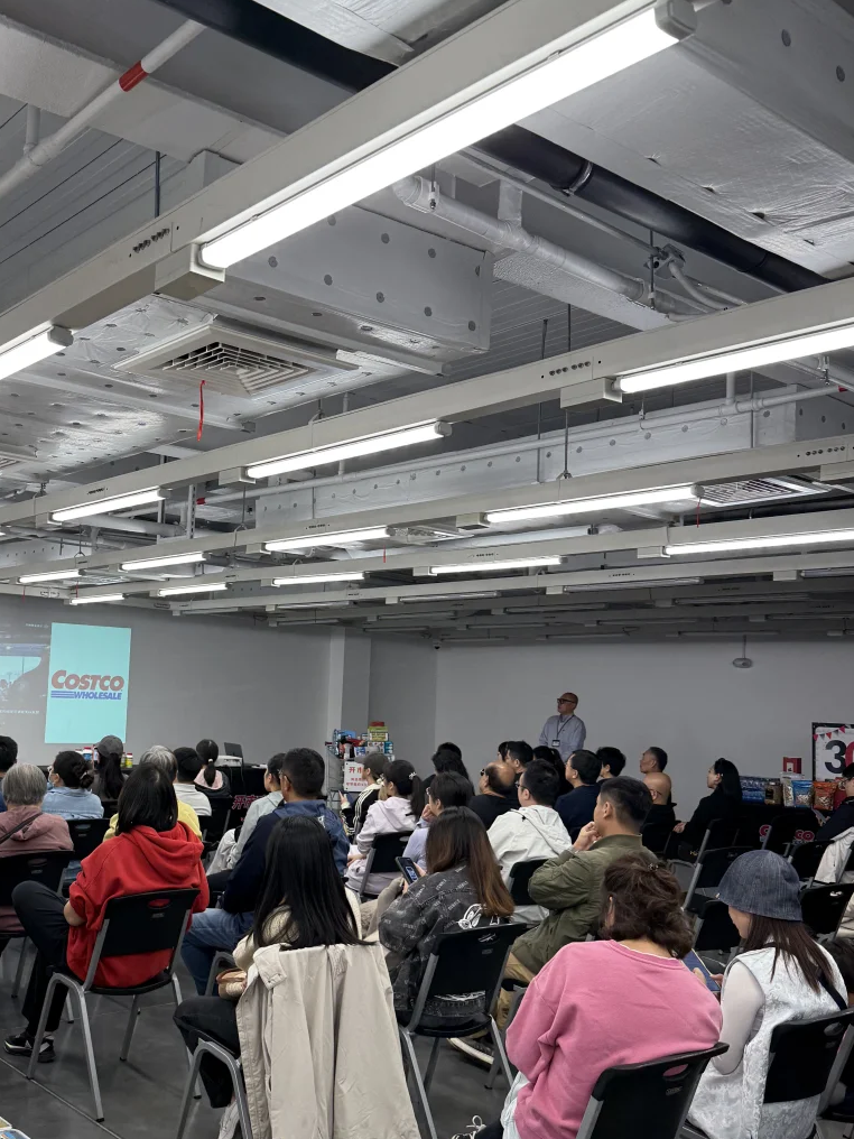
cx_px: 271
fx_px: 1118
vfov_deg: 53.9
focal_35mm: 34
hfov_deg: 41.2
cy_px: 617
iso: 80
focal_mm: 6.76
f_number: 1.78
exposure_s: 1/100
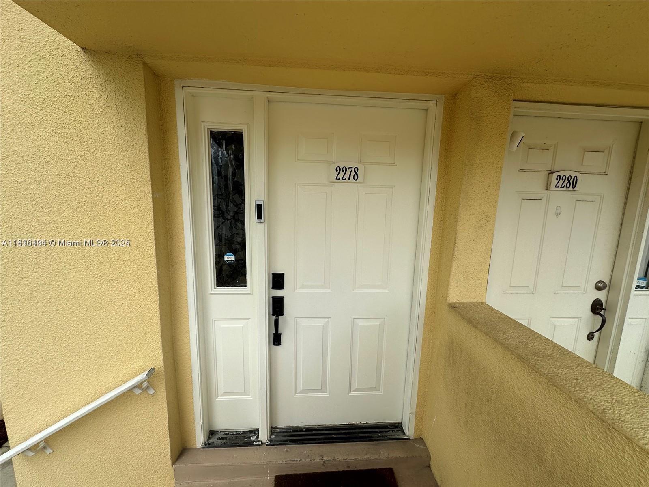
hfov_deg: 102.1
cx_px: 324
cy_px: 244
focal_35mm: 14
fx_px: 262
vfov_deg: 85.7
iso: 40
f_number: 2.2
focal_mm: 2.22
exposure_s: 1/1062
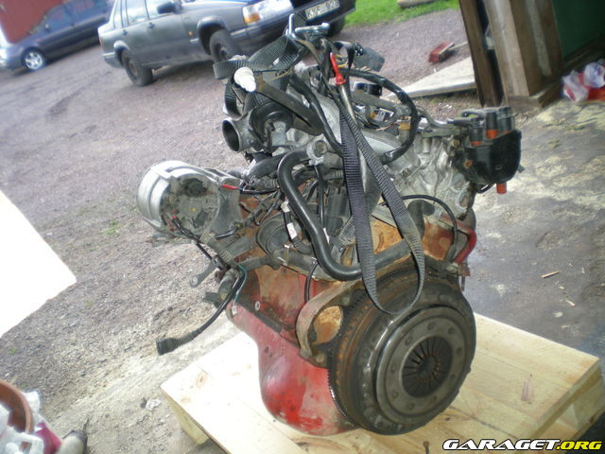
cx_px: 302
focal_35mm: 38
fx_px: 664
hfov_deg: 49.0
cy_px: 227
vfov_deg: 37.7
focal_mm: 6.3
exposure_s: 1/135
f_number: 3.1
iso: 100
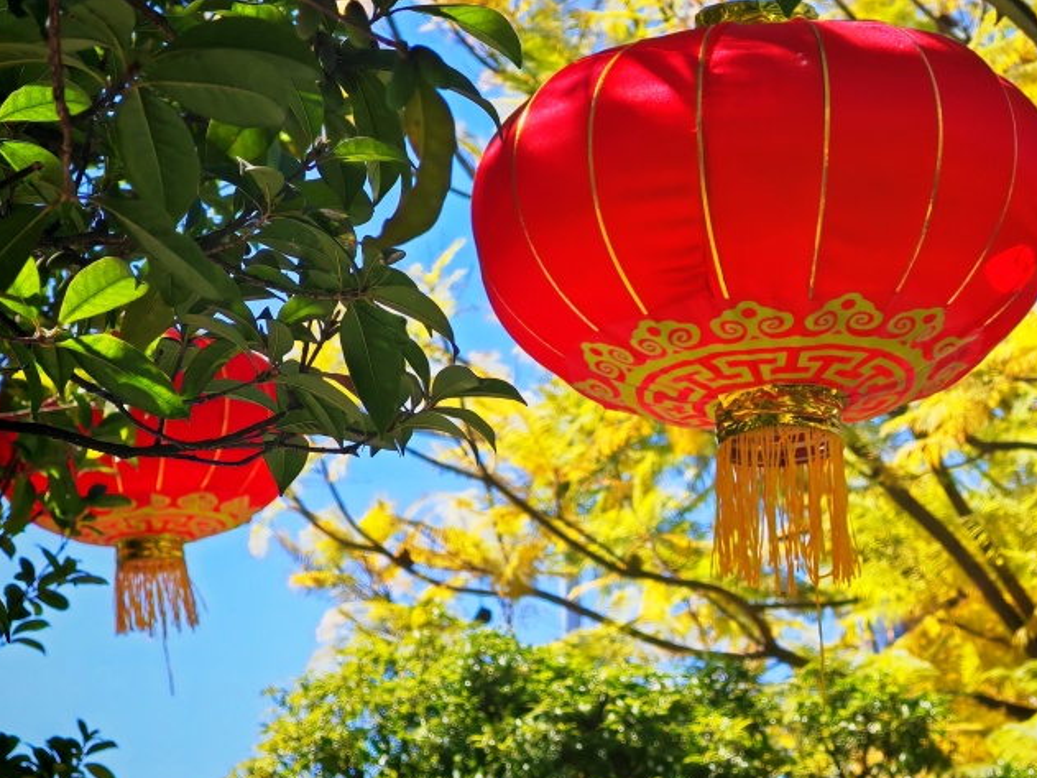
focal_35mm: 168
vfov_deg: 8.8
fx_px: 5032
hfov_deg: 11.8
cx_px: 690
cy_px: 273
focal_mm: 14.92
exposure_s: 1/580
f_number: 3
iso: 50
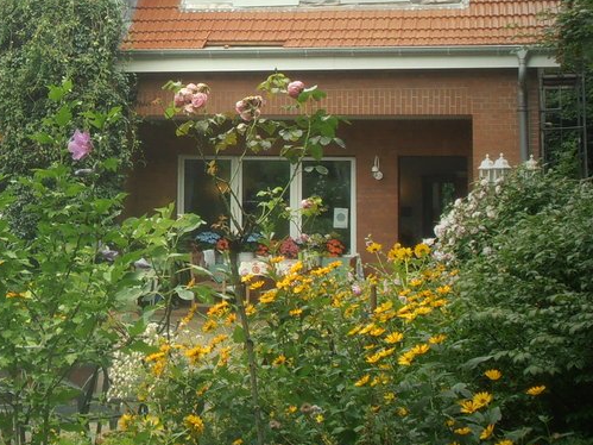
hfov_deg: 21.3
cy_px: 65
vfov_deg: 16.4
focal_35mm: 89
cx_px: 13
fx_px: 1524
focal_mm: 6.61
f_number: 3.9
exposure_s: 1/60
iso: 80
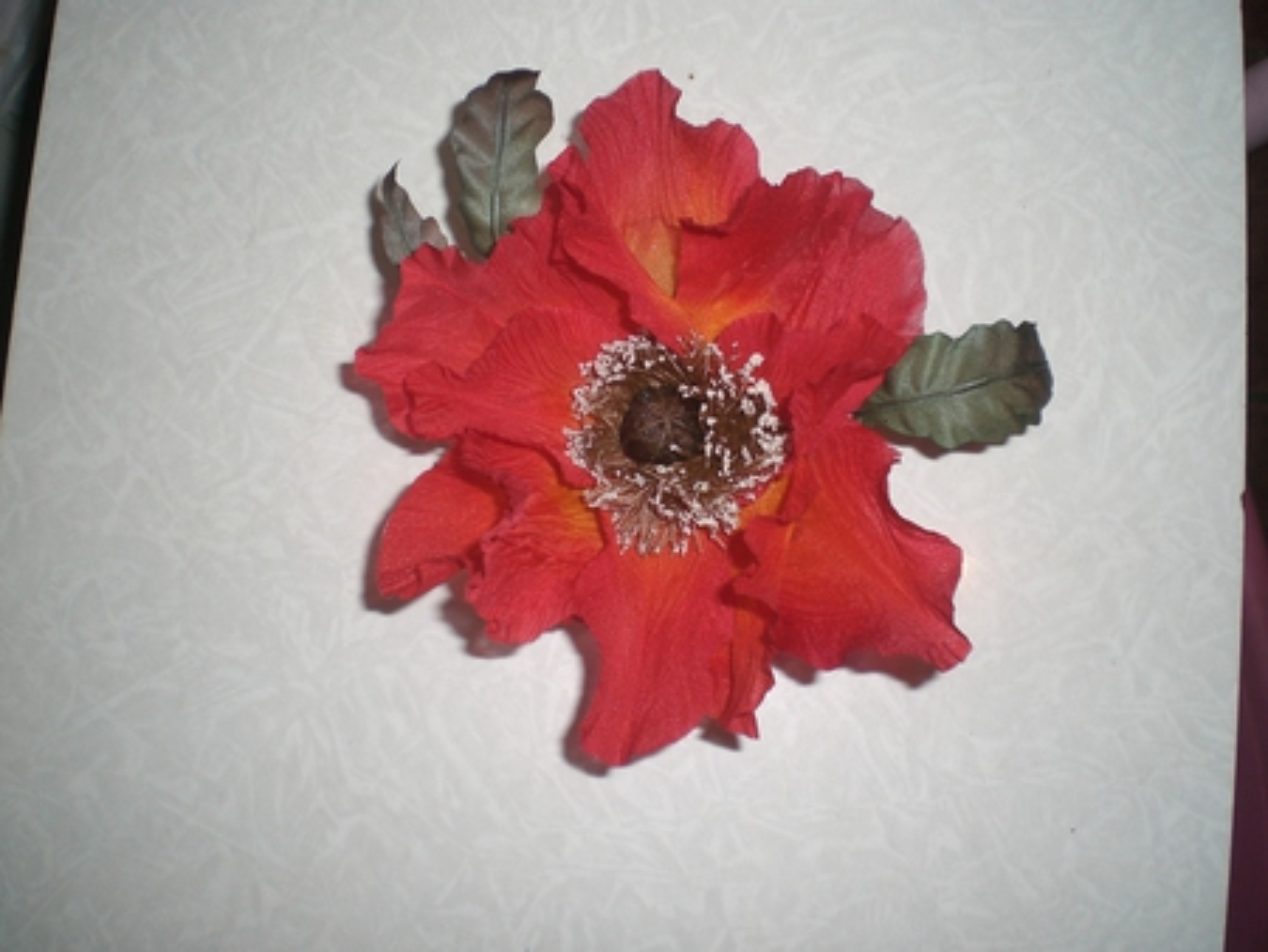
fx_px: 1393
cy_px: 476
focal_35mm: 38
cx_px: 634
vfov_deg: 37.8
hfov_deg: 49.0
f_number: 3.1
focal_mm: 6.3
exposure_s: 1/60
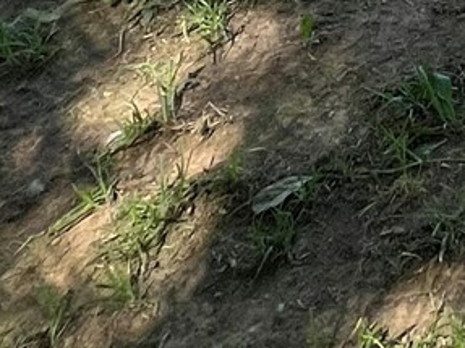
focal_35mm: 87
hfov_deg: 17.9
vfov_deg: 10.4
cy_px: -766
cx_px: 841
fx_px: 1168
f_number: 1.8
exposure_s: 1/365
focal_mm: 1.57
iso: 32
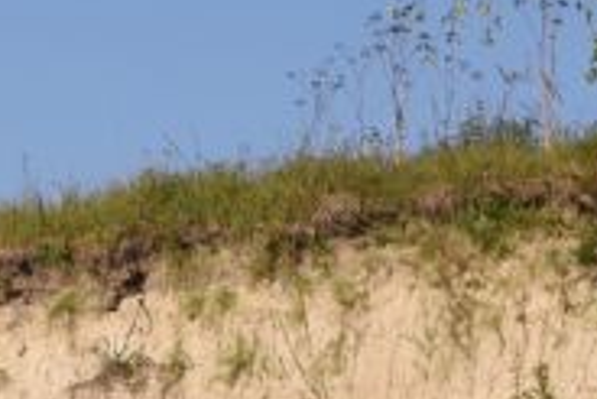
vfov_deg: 6.1
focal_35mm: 219
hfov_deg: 8.6
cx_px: -775
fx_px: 3635
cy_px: -342
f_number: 13
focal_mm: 31
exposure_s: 1/125
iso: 100
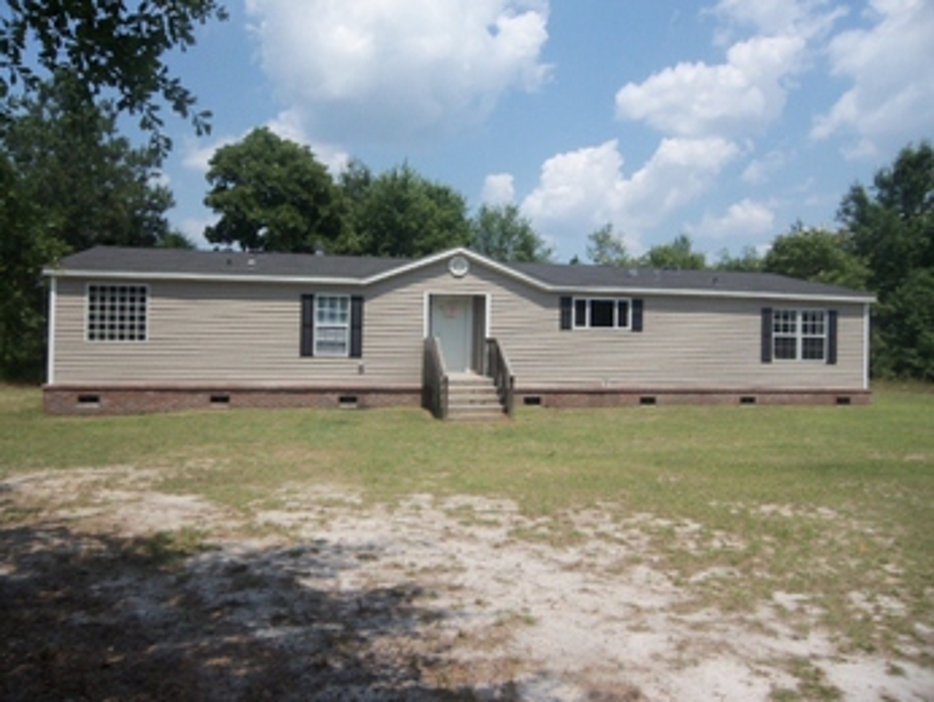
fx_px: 756
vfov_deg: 49.8
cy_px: 351
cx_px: 467
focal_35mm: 28
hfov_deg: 63.4
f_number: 10.8
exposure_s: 1/100
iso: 64
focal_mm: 5.1
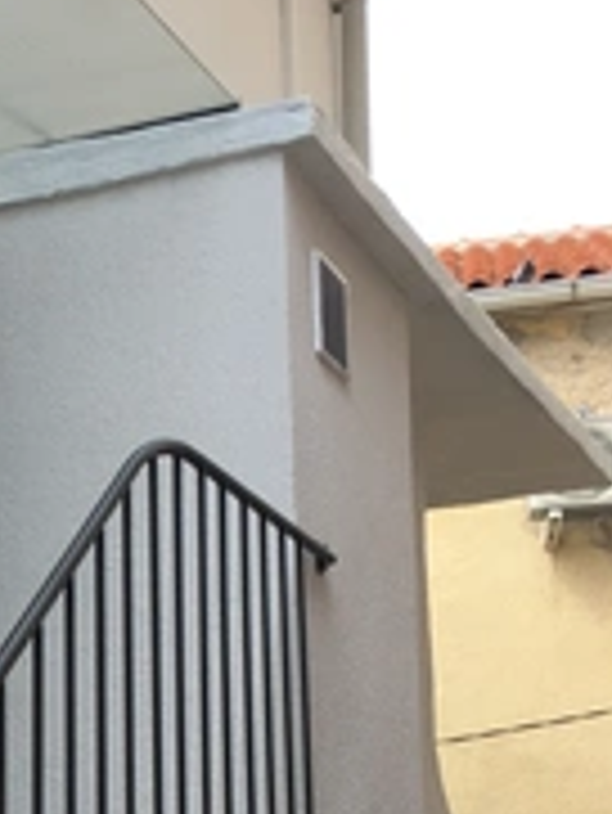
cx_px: -148
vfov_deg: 24.6
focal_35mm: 77
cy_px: 720
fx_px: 1813
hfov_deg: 18.1
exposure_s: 1/370
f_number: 2.2
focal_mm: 4.15
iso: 25
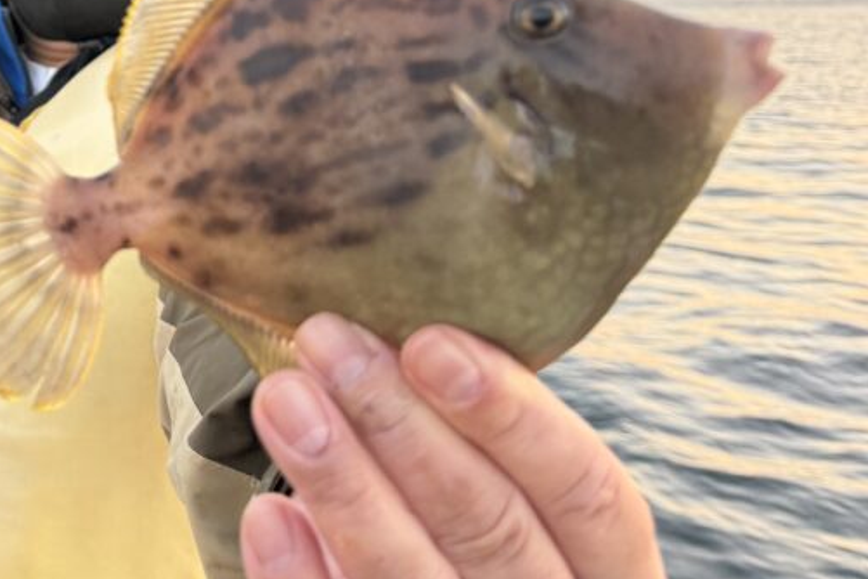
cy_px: 57
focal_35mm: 51
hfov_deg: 34.9
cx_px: -17
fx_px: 1230
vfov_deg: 25.6
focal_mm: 6.76
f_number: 1.78
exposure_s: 1/243
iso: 125
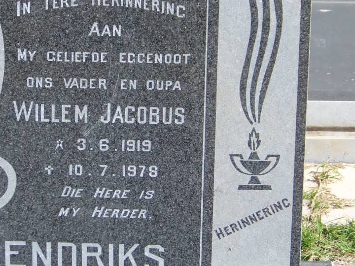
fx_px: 1641
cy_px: 118
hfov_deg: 12.3
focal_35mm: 160
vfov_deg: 9.3
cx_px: 134
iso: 64
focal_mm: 16.2
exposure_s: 1/500
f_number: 3.2
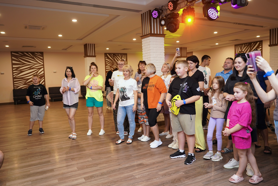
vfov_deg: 46.4
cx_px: 139
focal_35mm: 28
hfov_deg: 65.5
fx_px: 216
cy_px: 93
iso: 400
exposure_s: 1/60
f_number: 2.8
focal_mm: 28
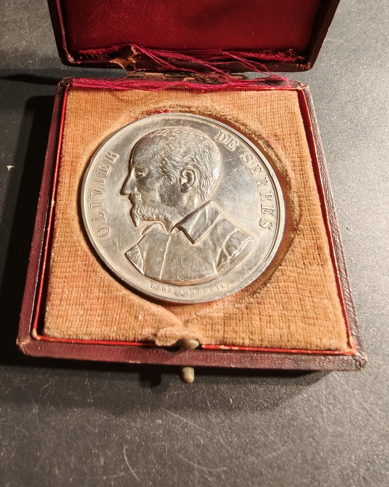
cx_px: 195
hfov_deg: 58.8
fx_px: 345
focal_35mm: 24
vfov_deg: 70.3
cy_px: 233
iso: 160
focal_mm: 2.32
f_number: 2
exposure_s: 1/50
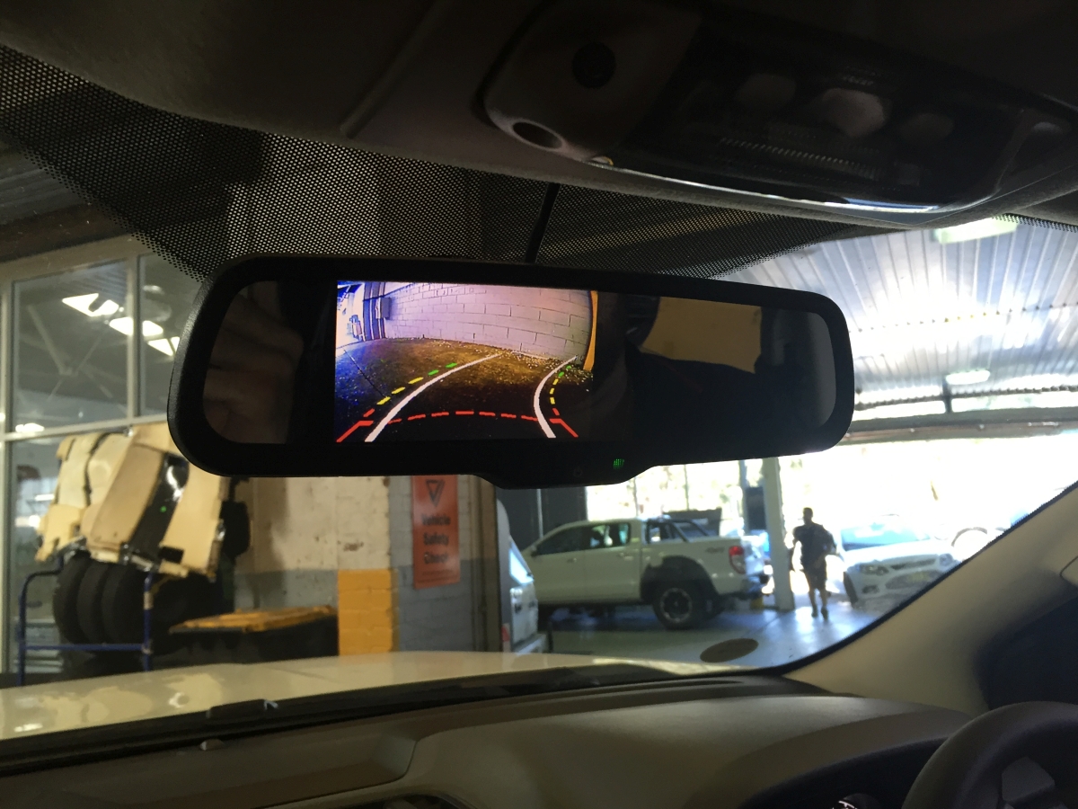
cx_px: 539
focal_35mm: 29
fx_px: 903
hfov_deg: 61.7
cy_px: 404
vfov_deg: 48.2
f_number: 2.2
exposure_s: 1/33
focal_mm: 4.15
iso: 50
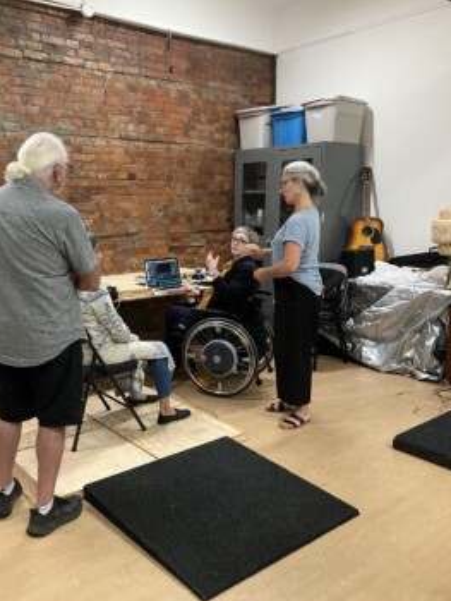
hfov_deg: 44.1
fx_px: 555
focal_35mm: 32
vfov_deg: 56.8
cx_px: 201
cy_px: 285
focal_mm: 3.99
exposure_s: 1/60
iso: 250
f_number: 1.8
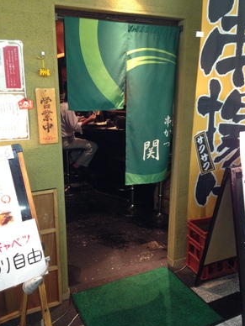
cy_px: 167
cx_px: 124
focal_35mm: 34
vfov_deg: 54.0
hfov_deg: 41.8
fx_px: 321
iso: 250
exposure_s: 1/20
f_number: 2.4
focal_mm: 4.12
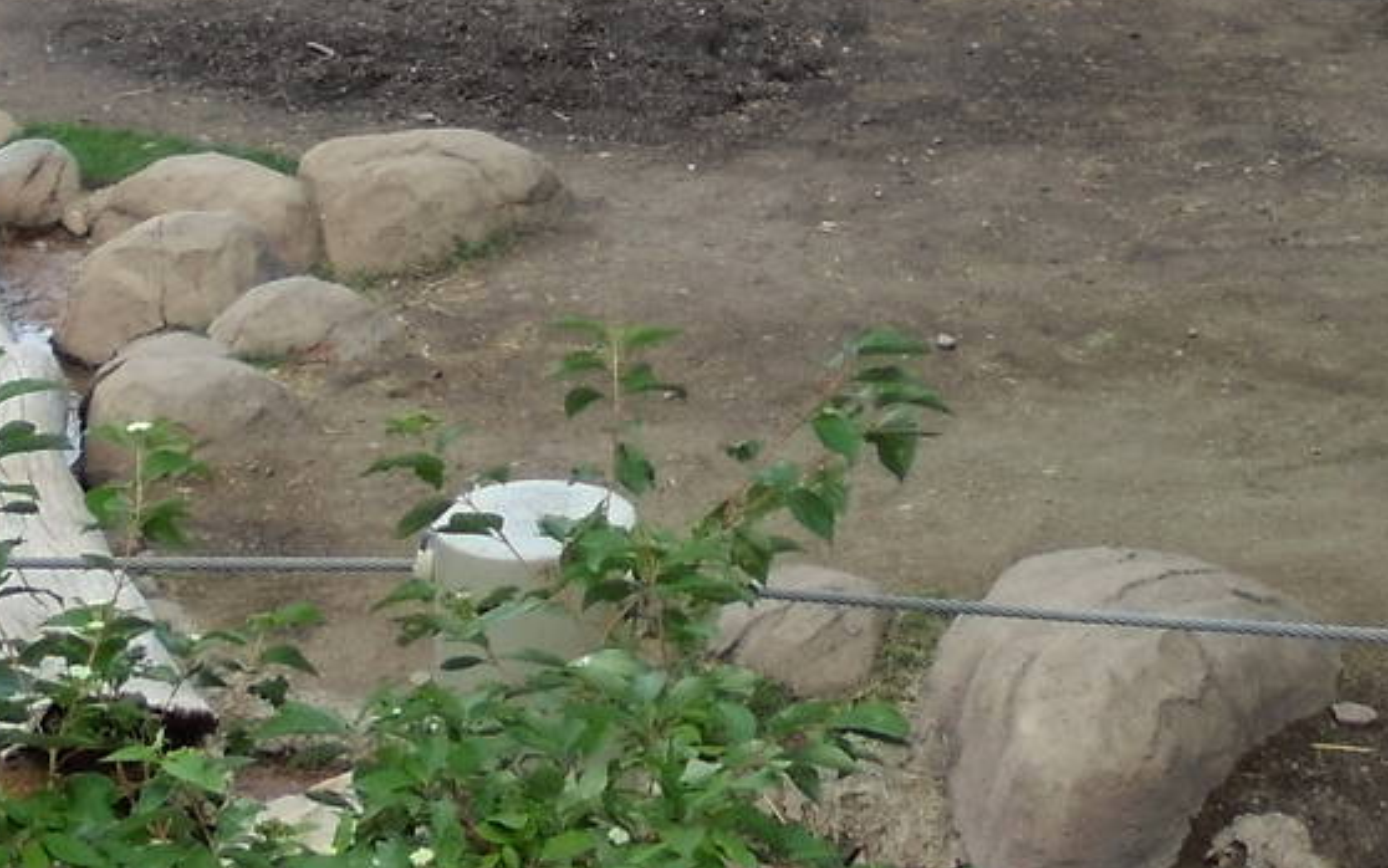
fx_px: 2989
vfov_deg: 15.7
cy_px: -276
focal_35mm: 79
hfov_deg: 26.1
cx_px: 843
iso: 80
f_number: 3.5
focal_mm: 4.6
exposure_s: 1/200
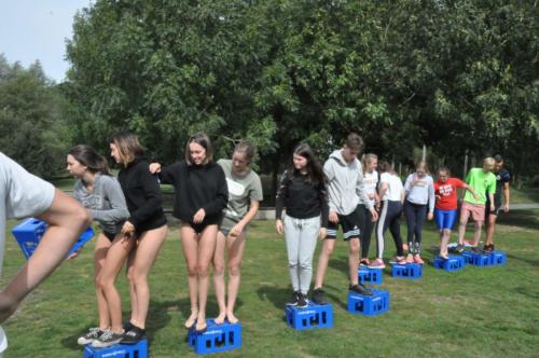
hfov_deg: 59.6
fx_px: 471
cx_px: 270
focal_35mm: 32
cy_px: 179
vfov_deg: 41.6
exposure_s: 1/500
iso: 3200
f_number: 22
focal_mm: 21
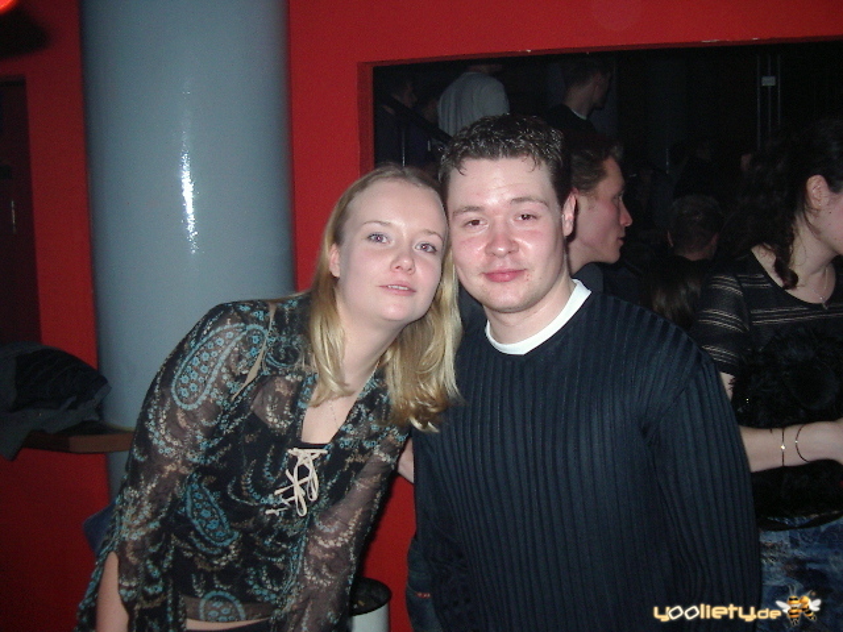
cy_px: 316
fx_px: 925
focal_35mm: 38
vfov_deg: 37.7
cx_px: 422
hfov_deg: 49.0
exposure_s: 1/60
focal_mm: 5.8
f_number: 2.6
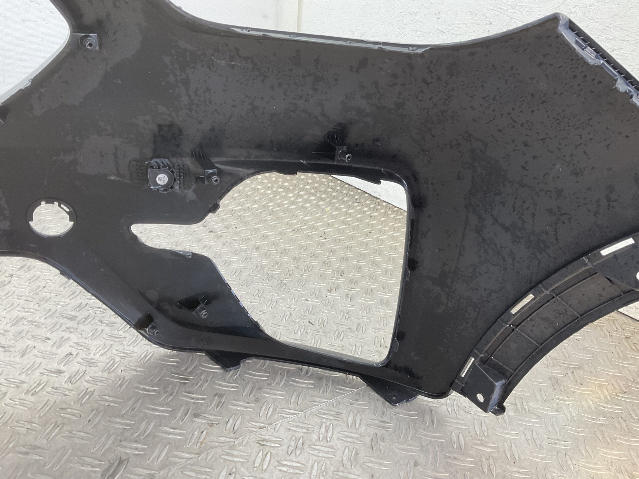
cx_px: 320
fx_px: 535
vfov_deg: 48.2
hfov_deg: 61.7
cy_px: 240
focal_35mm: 29
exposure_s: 1/120
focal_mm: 3
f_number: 1.8
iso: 50
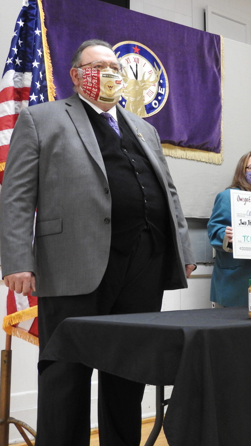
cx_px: 294
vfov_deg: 35.4
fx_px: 698
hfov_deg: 19.3
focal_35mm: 59
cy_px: 222
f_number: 3.8
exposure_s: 1/25
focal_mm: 7.2
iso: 400
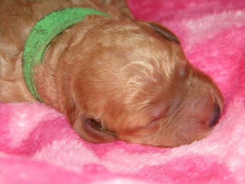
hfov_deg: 13.3
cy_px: 92
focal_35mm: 148
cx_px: 122
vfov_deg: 10.0
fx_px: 1047
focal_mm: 26.8
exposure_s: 1/30
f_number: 5
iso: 400
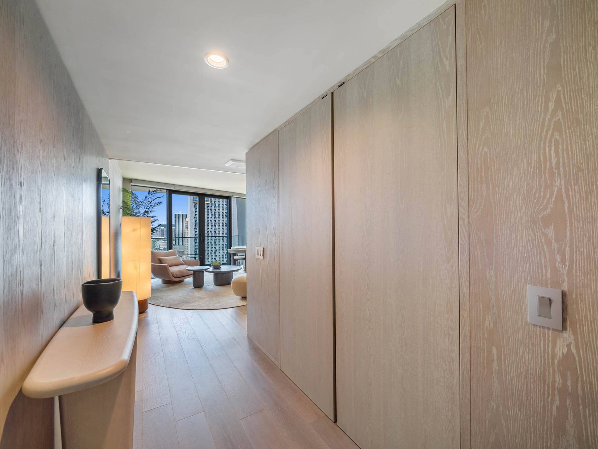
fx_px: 242
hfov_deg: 102.1
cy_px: 224
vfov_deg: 85.7
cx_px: 299
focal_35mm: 14
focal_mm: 7
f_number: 4
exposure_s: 1/200
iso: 200
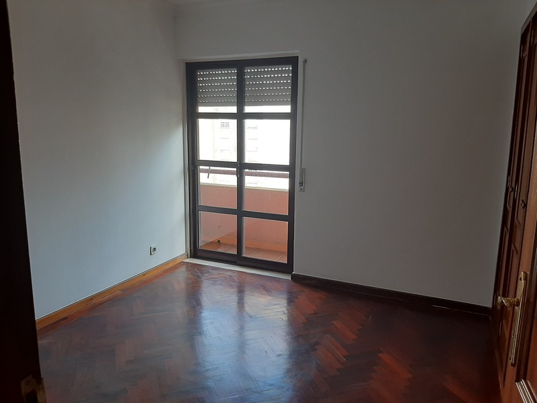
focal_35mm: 27
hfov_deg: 65.3
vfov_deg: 51.4
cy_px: 202
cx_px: 268
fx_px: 419
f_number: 1.7
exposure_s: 1/103
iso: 40
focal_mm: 3.93
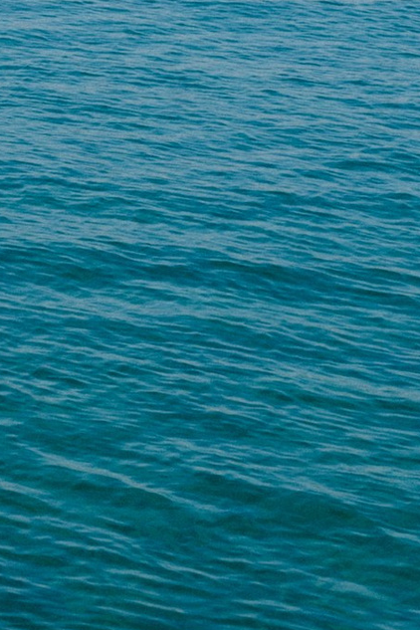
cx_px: -467
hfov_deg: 7.4
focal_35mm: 177
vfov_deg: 11.6
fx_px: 3090
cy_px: 330
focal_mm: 29.1
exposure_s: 1/100
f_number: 16
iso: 100
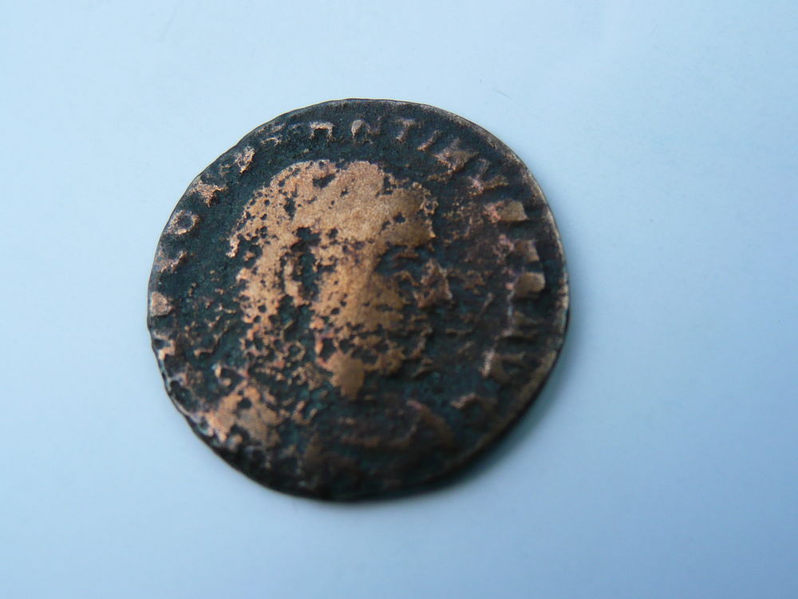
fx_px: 991
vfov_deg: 33.6
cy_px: 300
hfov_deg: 43.9
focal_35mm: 43
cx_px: 399
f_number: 3.7
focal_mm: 5.8
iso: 100
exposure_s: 1/160
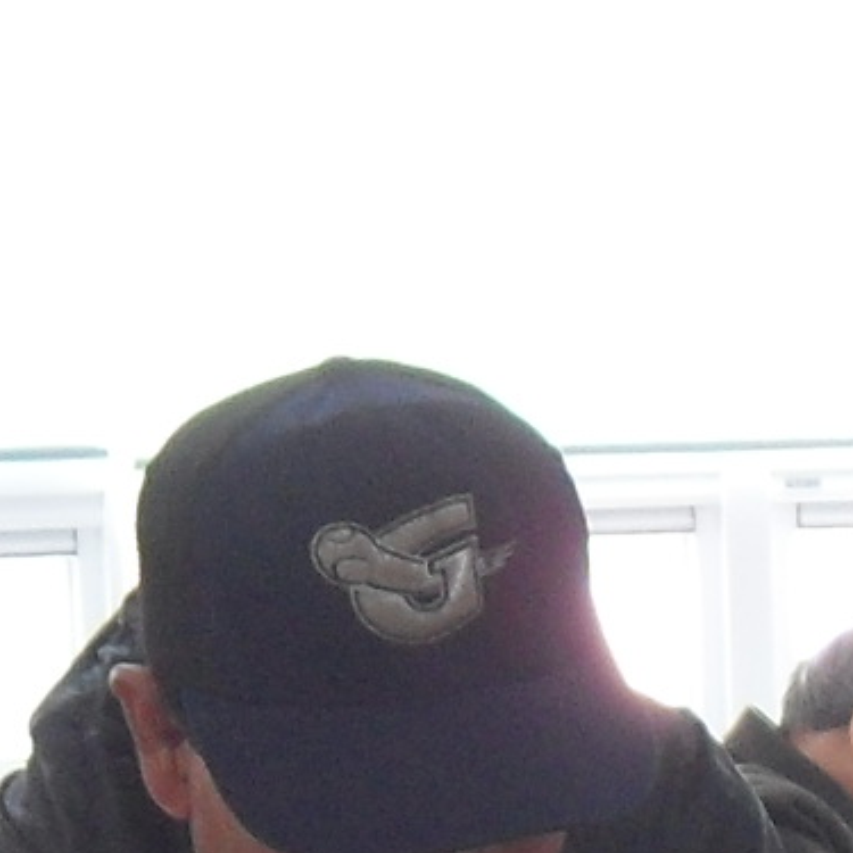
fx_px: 5966
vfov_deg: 7.7
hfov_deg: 8.1
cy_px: 1877
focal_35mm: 214
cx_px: 1124
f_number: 2.8
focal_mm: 6.2
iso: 100
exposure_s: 1/30
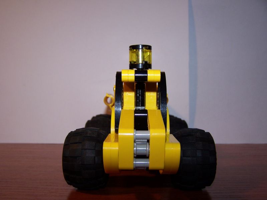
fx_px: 293
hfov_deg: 49.0
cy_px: 100
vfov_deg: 37.7
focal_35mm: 38
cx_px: 134
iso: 80
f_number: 2.8
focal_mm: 6.3
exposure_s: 1/60
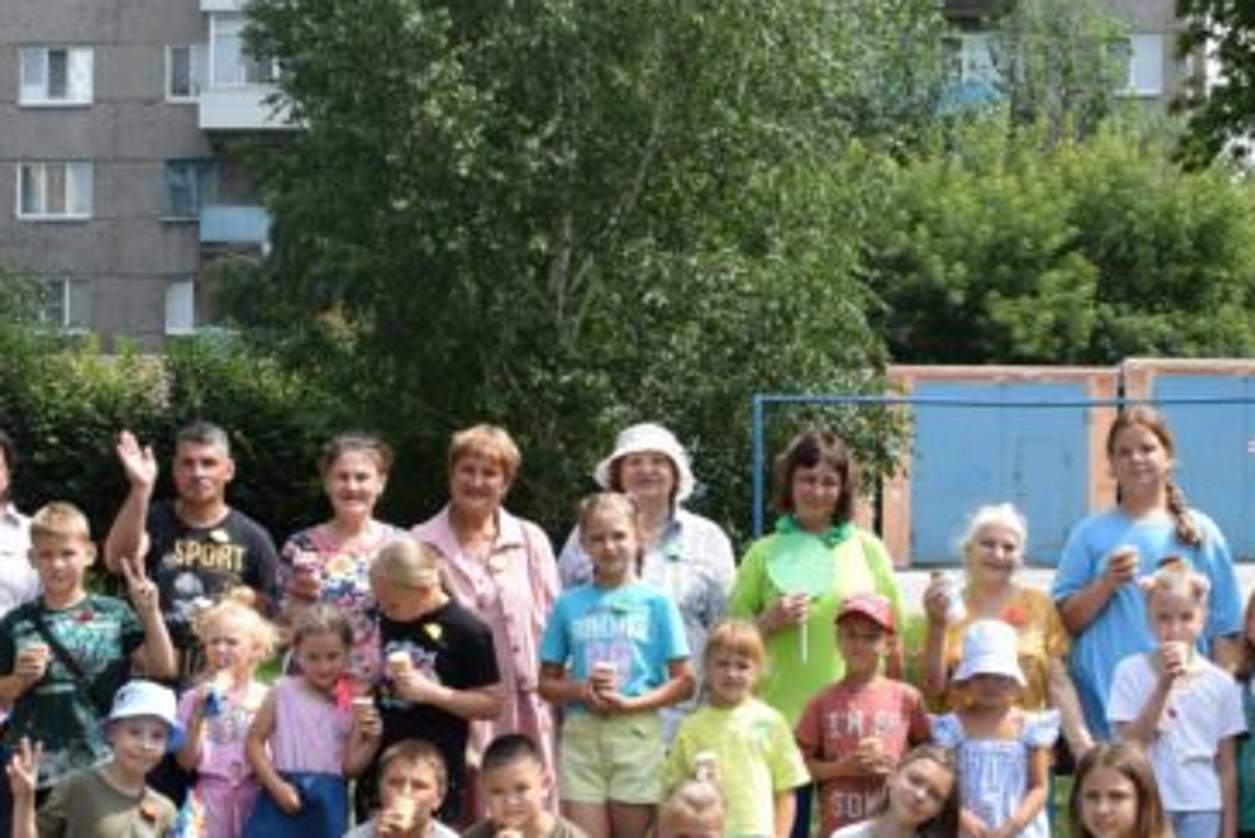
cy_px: 495
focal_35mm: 66
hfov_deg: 30.5
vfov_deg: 20.6
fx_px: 2302
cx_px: 628
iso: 200
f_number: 9
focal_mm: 22
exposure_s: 1/320
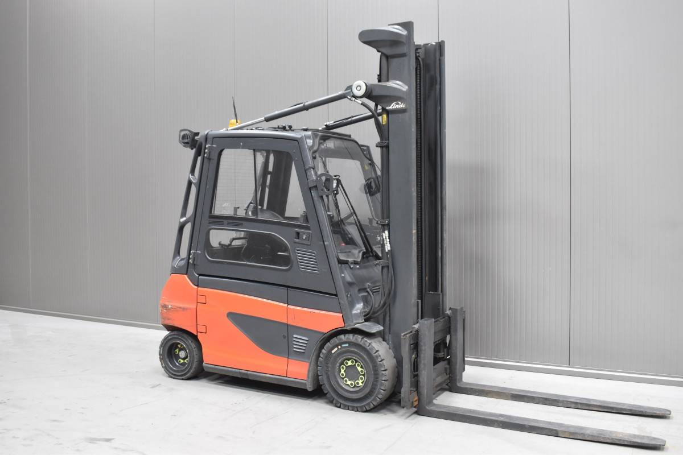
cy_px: 228
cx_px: 342
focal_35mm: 34
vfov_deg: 38.4
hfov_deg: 55.1
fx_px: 654
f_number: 5
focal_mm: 23
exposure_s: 1/25
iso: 1600
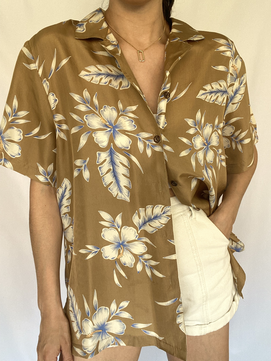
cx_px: 136
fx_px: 313
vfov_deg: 60.0
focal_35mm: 30
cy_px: 180
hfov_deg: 46.8
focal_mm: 2.71
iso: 125
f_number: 2.2
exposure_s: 1/60
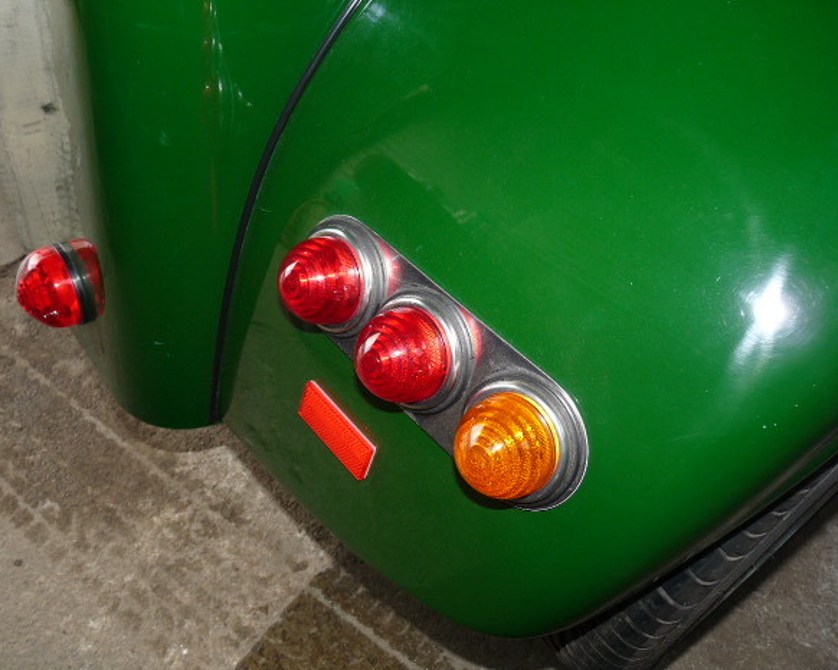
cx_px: 429
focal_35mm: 29
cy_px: 343
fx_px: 719
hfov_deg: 60.5
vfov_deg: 49.9
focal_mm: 4.8
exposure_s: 1/30
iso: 100
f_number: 2.8
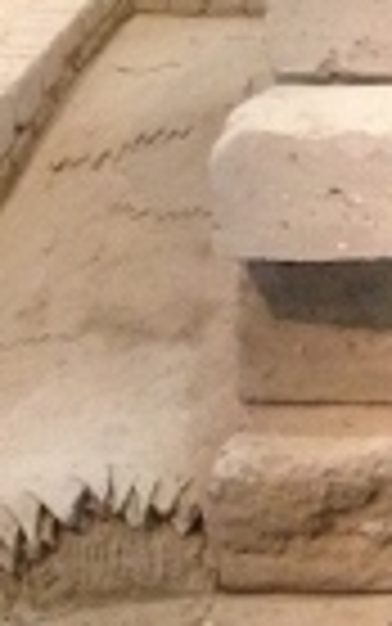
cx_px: 1054
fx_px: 2271
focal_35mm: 133
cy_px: 29
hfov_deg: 8.6
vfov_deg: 15.5
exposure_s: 1/20
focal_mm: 4.28
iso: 200
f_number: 2.4
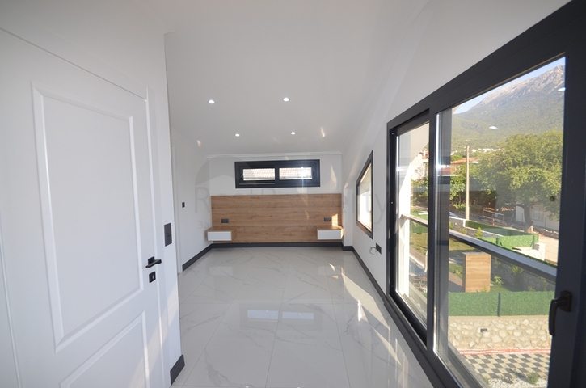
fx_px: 244
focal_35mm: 15
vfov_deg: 77.1
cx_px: 293
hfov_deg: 100.5
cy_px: 194
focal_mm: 10
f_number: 7.1
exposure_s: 1/80
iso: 400
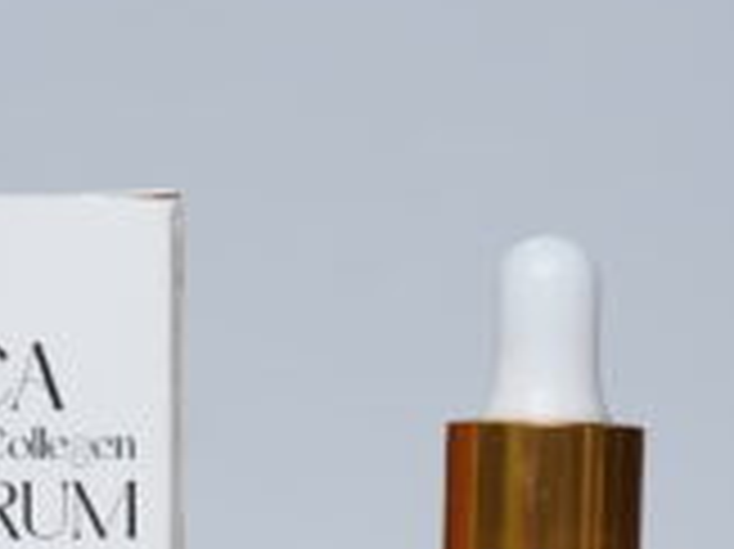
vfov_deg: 3.3
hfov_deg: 4.4
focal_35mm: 449
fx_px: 9514
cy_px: 621
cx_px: 315
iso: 640
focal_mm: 85
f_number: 7.1
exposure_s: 1/125
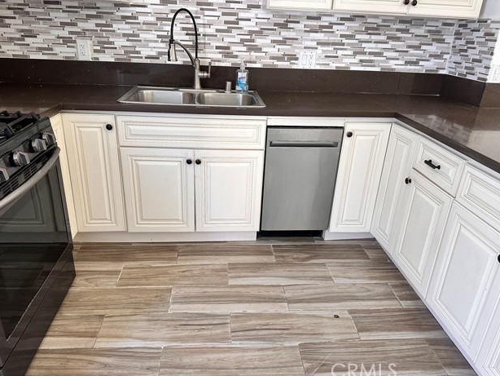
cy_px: 187
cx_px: 246
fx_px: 361
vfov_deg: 54.9
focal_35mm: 25
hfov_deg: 69.4
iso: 250
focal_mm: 6.86
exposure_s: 1/110
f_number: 1.78
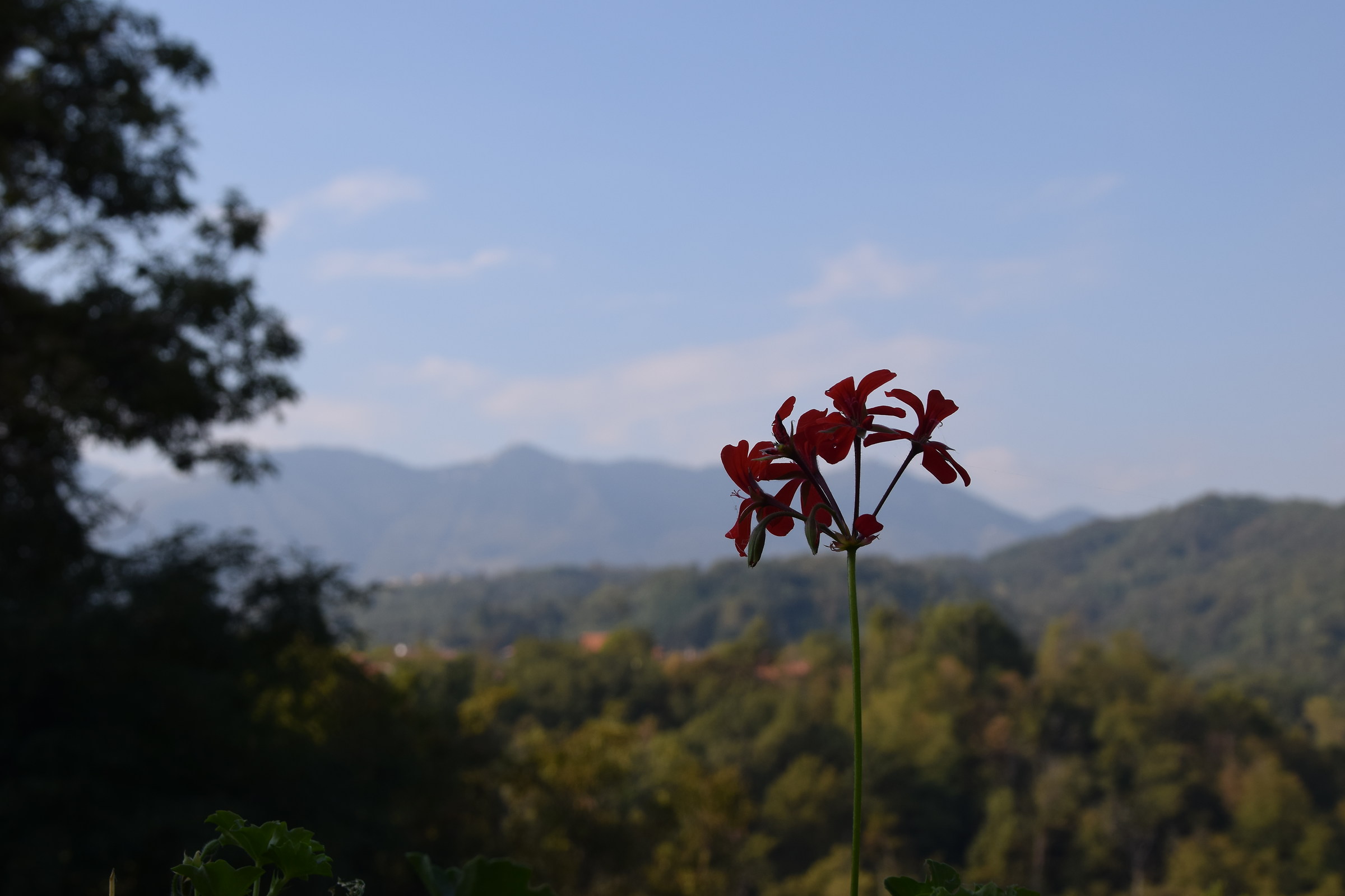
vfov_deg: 23.8
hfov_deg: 35.1
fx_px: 2129
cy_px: 448
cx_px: 672
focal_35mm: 57
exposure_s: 1/320
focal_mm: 38
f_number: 9
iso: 200
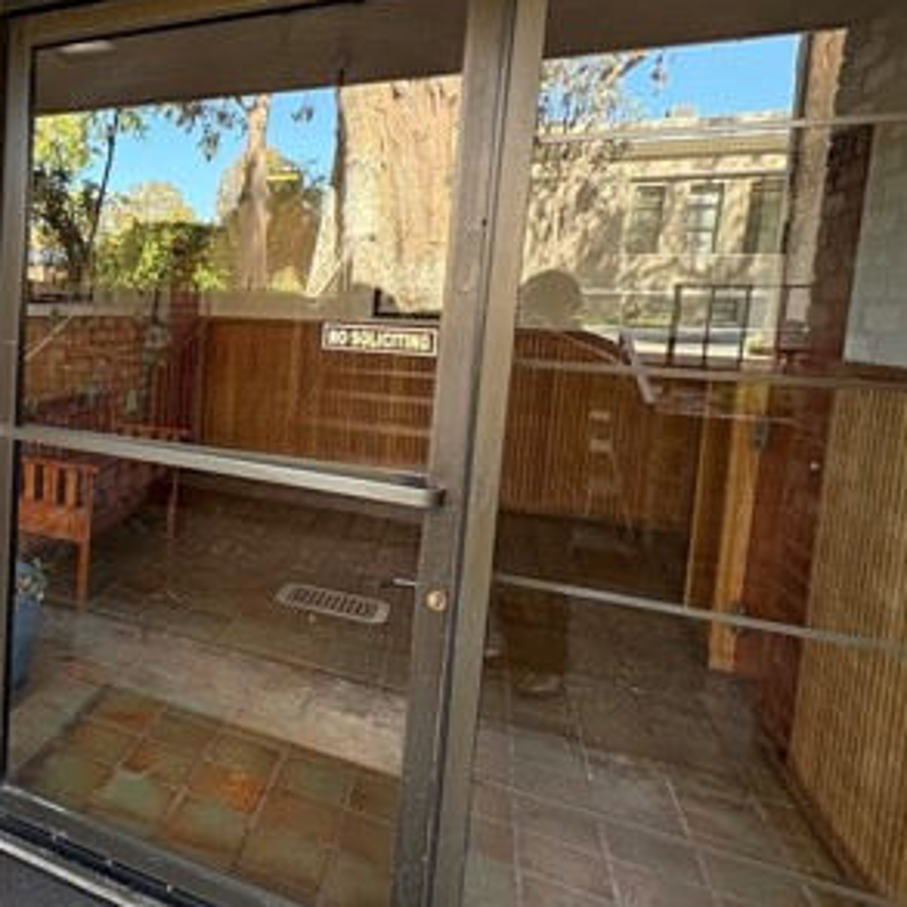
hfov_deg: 47.3
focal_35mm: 27
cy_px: 365
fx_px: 800
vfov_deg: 58.6
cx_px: -31
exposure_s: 1/99
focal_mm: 2.22
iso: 160
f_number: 2.2
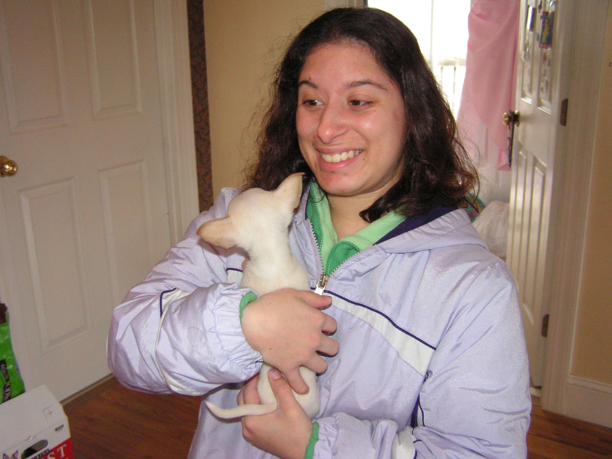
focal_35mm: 38
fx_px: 672
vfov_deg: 37.7
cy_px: 230
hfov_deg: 49.0
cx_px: 306
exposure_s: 1/40
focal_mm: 6.3
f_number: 2.8
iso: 200
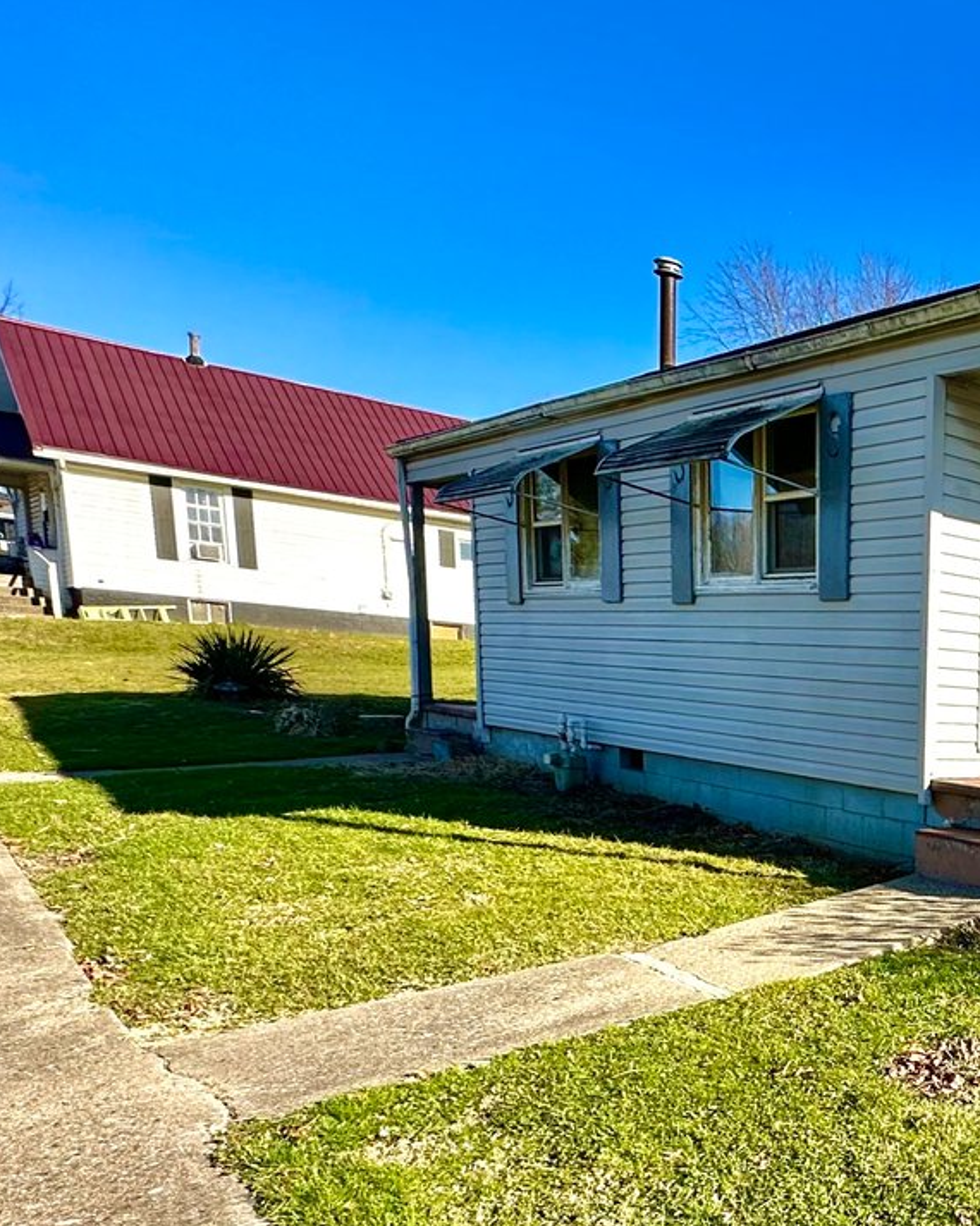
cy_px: 940
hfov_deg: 36.7
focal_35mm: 29
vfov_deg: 57.0
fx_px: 1052
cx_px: 1210
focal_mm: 2.22
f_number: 2.2
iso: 50
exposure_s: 1/1289
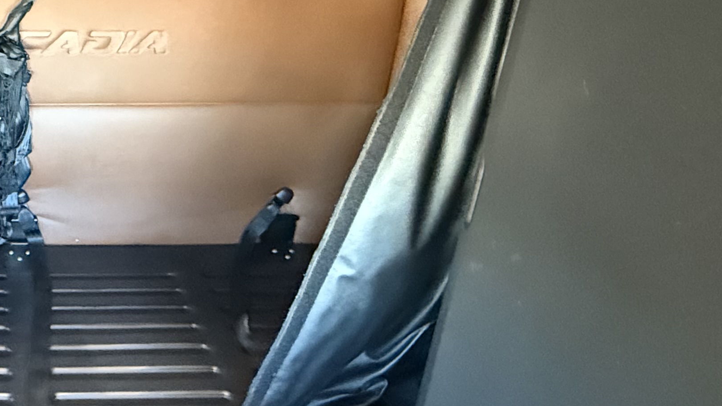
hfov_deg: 44.6
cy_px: 111
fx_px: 727
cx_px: -4
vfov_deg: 30.8
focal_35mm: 38
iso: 1250
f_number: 2.2
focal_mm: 2.22
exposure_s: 1/57
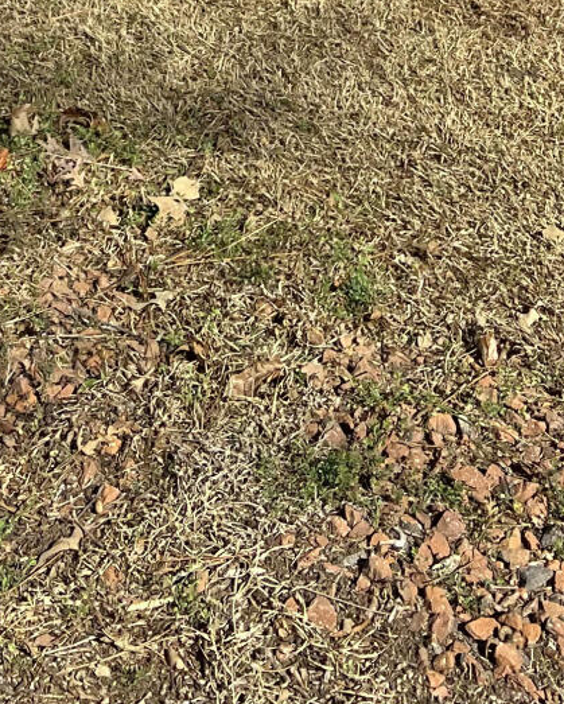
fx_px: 2022
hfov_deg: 15.9
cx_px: 206
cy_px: -618
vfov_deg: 16.2
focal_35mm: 97
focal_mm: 5.7
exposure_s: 1/3571
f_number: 1.5
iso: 50
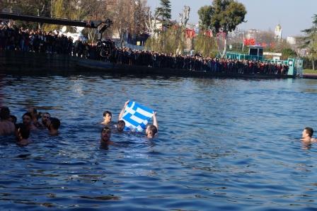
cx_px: 158
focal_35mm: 82
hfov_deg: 24.6
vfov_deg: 16.5
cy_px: 106
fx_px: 726
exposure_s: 1/100
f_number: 11
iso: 100
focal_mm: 55
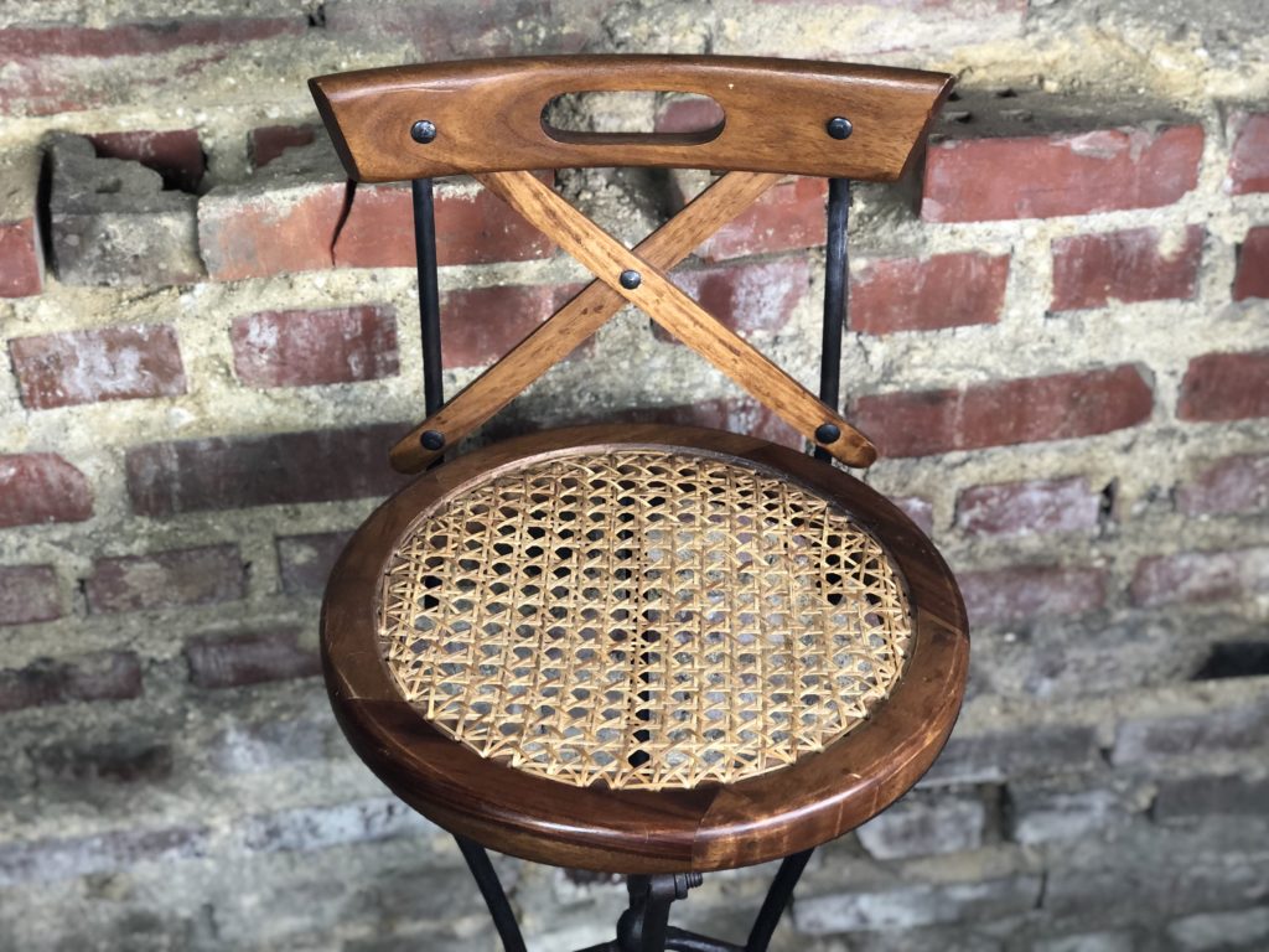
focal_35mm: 52
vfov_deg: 28.0
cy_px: 476
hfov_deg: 36.8
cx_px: 634
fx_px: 1906
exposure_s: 1/50
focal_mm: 6
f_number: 2.4
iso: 100
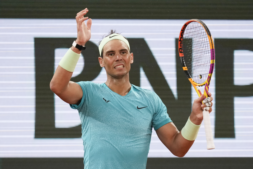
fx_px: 2811
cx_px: 126
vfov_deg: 3.4
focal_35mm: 400
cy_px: 84
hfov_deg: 5.2
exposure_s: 1/2500
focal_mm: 400
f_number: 2.8
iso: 2500
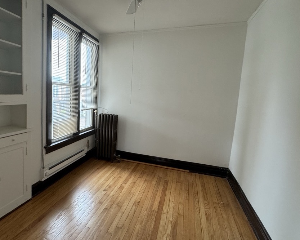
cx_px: 103
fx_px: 186
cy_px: 114
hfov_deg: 75.5
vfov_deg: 65.5
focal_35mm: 21
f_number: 2.2
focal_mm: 2.22
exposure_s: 1/120
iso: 250
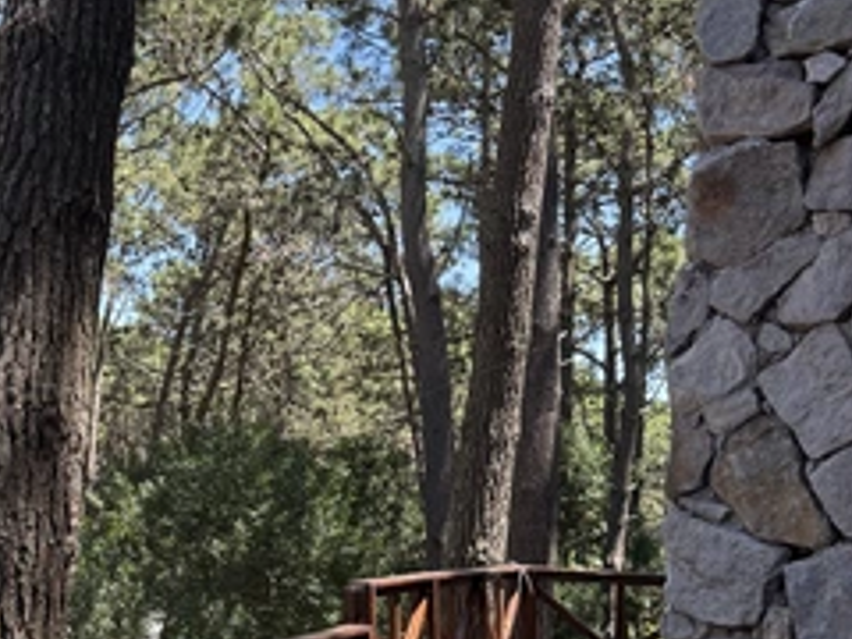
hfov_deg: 40.4
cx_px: 121
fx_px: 1083
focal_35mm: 44
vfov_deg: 32.2
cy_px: 483
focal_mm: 6.76
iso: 100
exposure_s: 1/772
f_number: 1.78
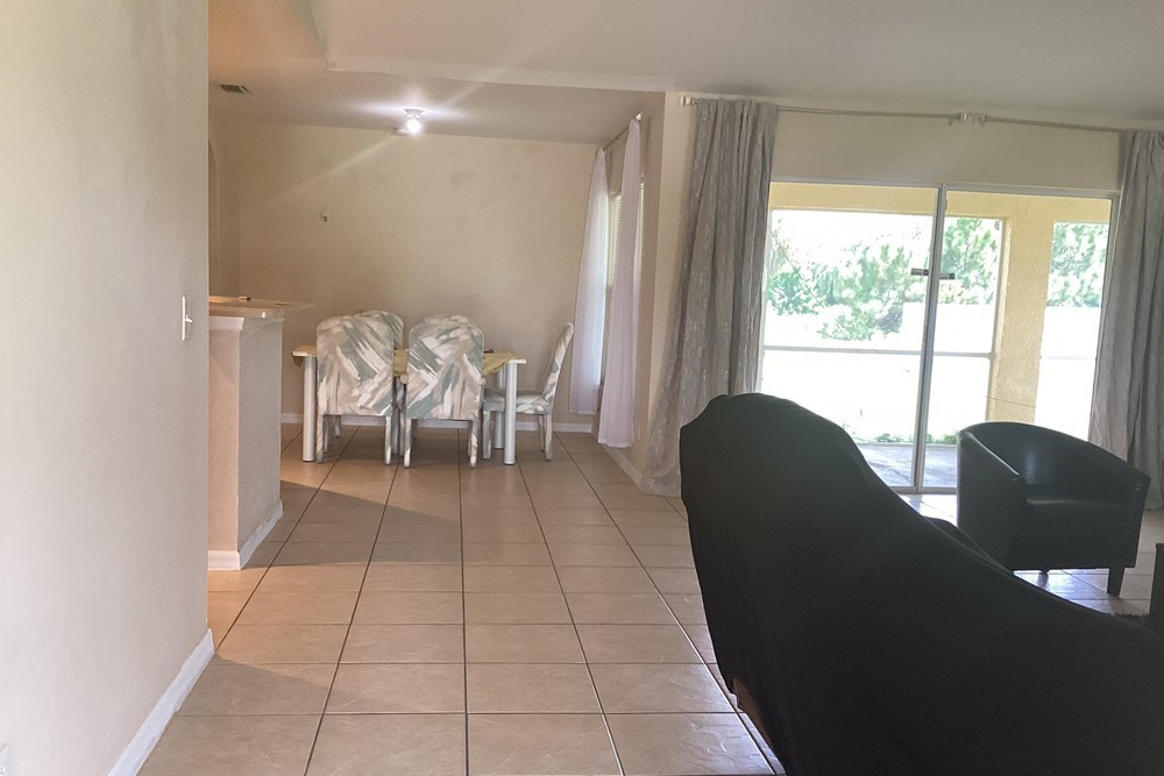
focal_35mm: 33
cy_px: 417
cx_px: 590
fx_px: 1067
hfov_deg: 57.2
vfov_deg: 40.0
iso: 100
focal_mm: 3.3
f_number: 2.4
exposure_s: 1/60
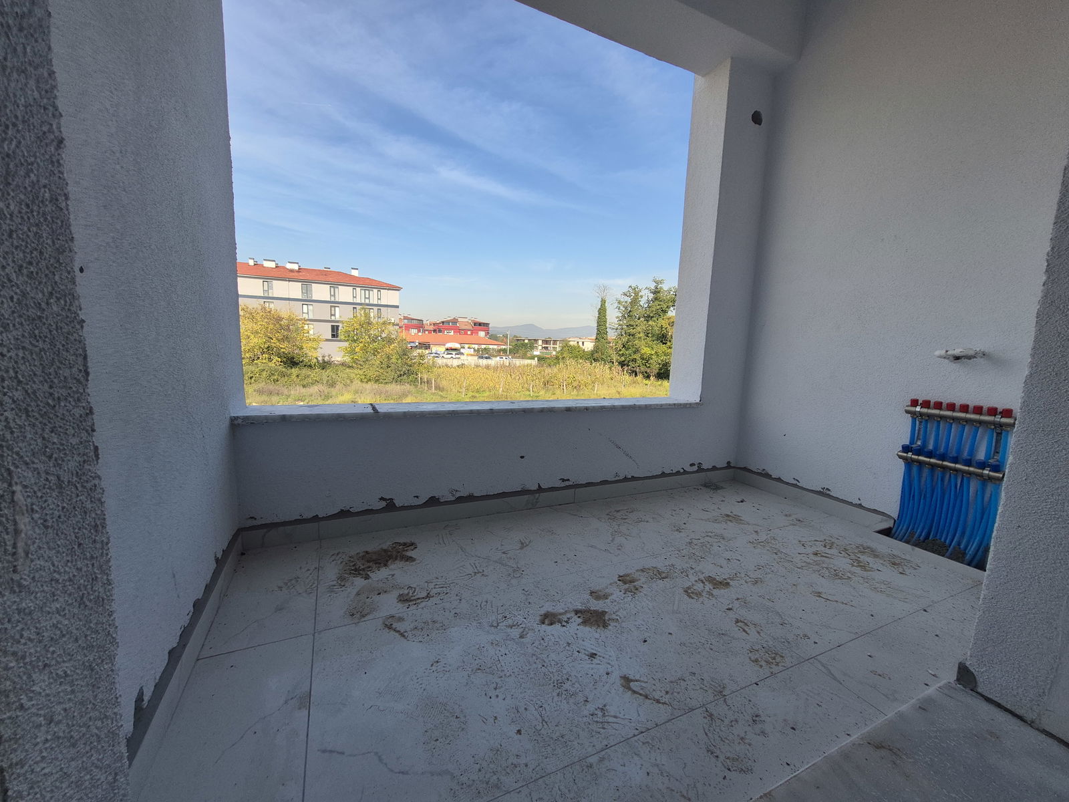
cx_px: 534
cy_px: 401
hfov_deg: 106.2
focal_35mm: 13
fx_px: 401
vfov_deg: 89.9
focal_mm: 1.74
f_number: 2.2
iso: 50
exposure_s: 1/824
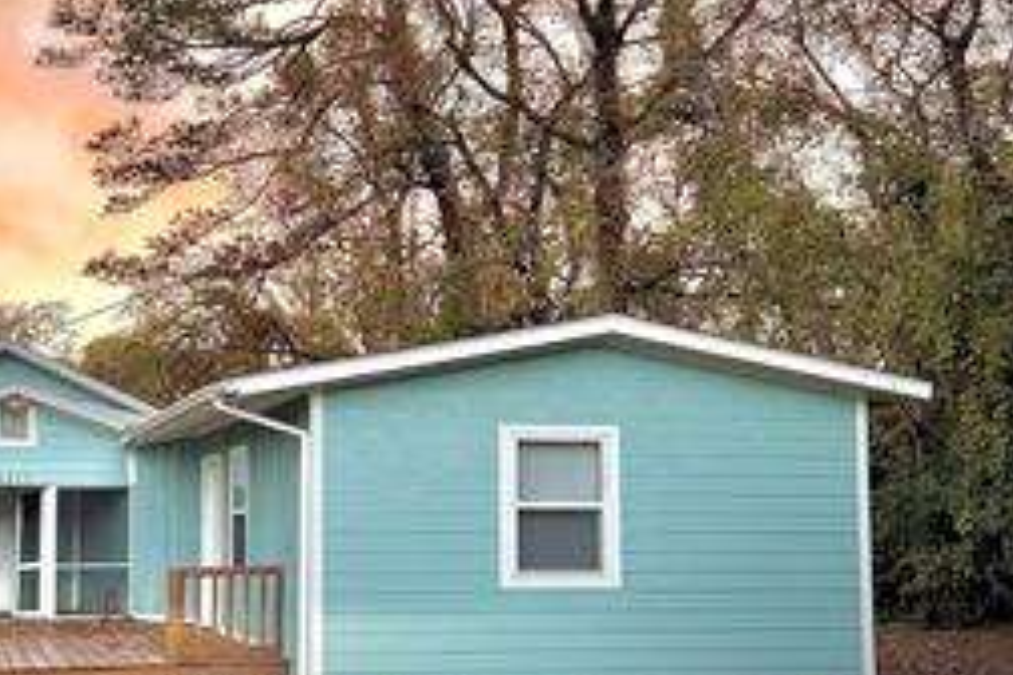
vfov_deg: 32.9
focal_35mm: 40
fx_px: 1125
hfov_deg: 47.2
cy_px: 191
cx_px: 289
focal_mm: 6.76
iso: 64
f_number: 1.78
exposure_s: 1/265
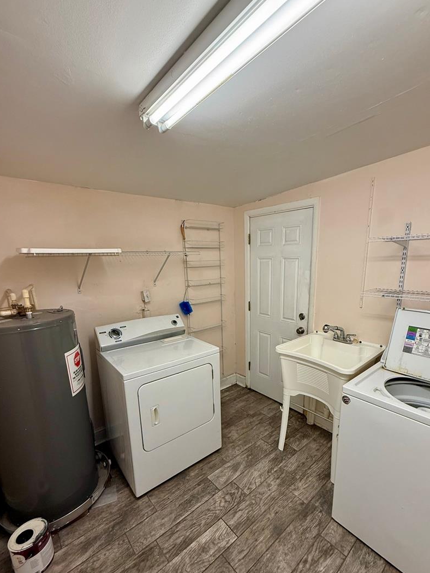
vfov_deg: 94.1
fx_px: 265
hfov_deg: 78.0
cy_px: 317
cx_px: 230
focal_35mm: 16
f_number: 2.2
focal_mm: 2.22
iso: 200
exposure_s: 1/120
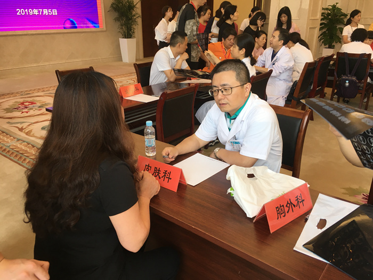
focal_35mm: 29
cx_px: 186
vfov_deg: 48.2
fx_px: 312
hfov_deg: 61.7
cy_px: 140
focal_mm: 4.15
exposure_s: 1/33
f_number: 2.2
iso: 25
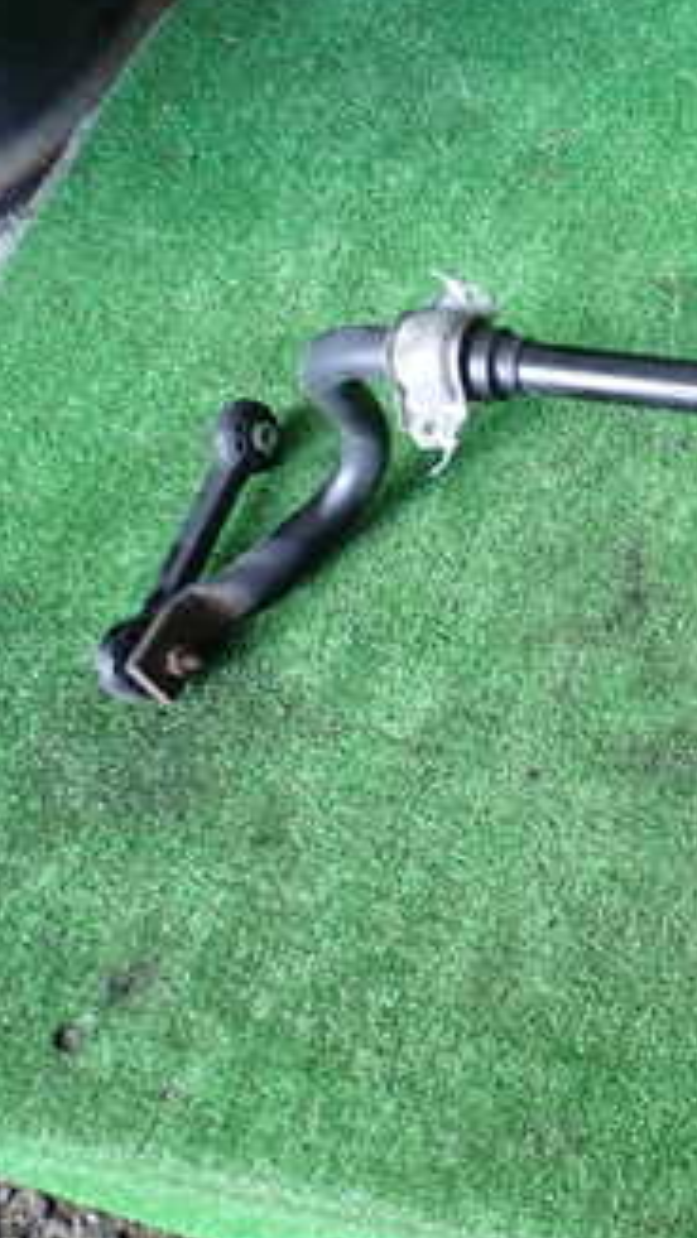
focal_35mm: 50
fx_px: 1642
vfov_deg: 41.3
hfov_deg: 19.9
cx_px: 1114
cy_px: 617
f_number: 2
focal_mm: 4.5
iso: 200
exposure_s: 1/60
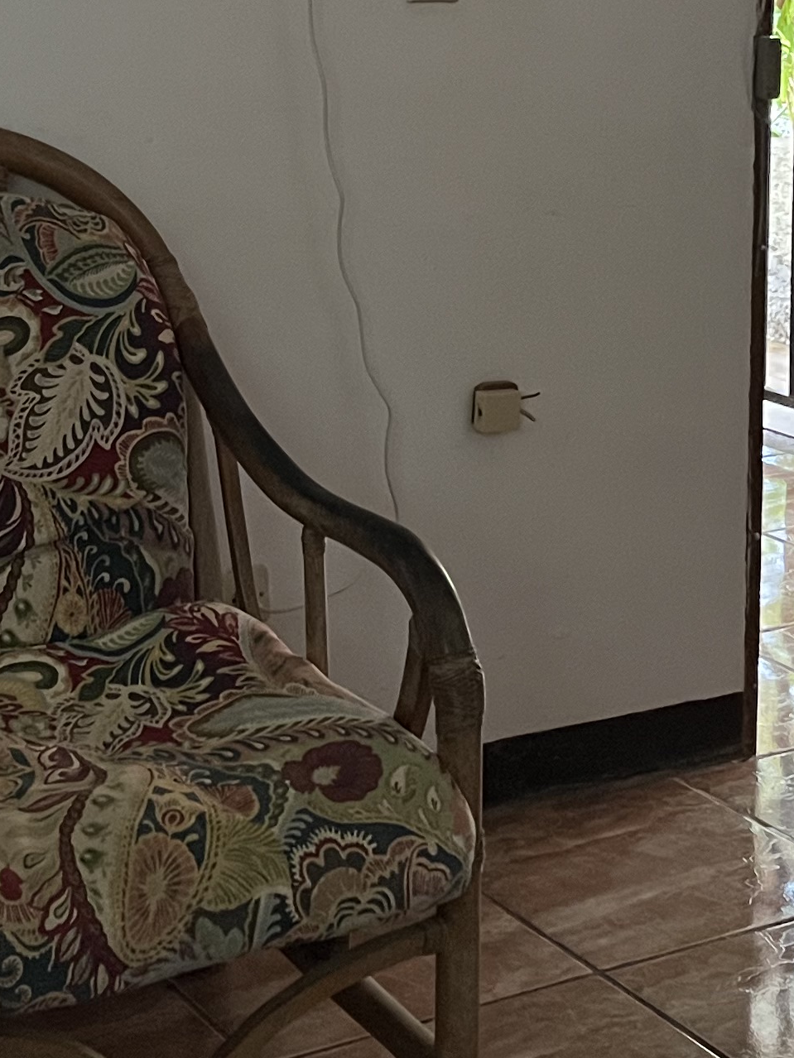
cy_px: 164
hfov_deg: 18.0
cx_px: 313
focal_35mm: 82
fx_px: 2507
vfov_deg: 23.4
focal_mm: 5.1
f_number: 1.6
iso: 500
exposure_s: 1/60
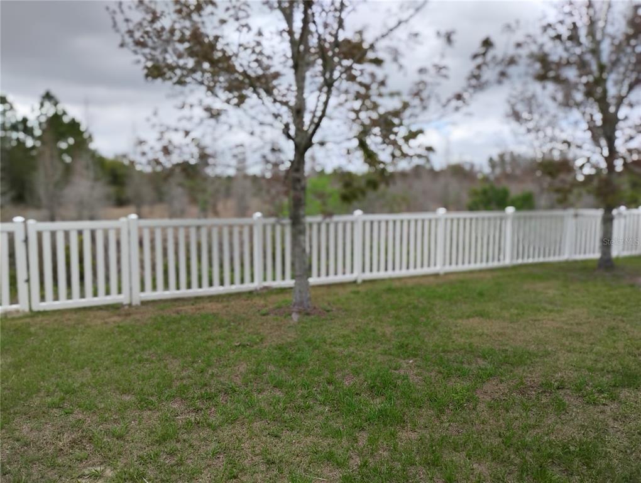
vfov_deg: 49.9
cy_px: 242
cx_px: 320
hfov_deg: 63.4
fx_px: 519
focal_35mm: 28
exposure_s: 1/518
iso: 100
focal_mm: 4.26
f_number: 1.8
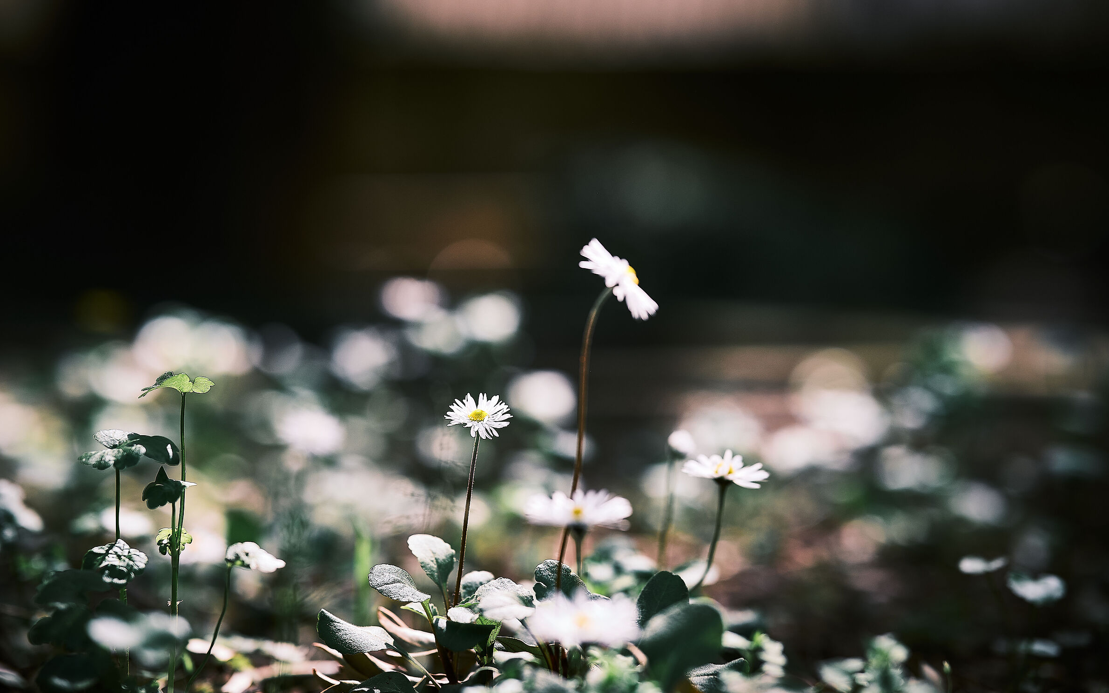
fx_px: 3506
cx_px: 555
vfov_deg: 11.3
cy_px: 324
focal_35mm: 116
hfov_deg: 18.0
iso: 200
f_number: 2
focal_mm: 75
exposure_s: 1/400
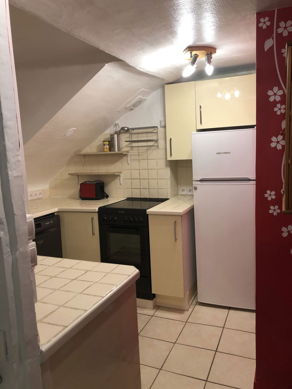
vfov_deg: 63.4
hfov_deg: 49.7
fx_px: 315
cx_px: 146
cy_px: 194
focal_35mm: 28
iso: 40
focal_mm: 3.99
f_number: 1.8
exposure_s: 1/25
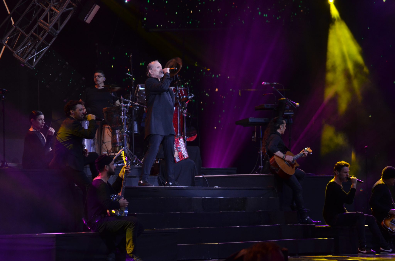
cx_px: 198
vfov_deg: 8.3
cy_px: 130
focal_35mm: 165
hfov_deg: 12.5
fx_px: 1806
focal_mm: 110
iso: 1000
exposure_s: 1/100
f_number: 4.5
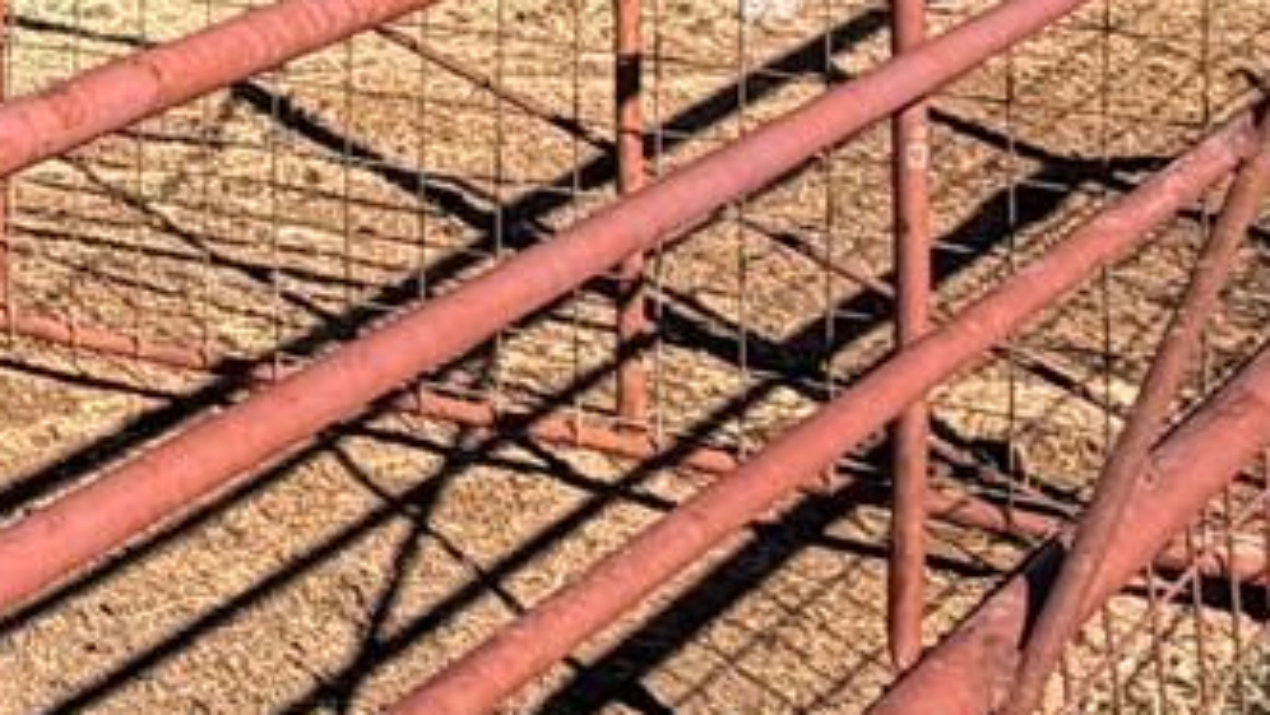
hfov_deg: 18.5
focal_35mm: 94
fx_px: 3166
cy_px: -577
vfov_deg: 11.9
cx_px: -914
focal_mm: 2.22
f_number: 2.2
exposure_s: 1/770
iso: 25
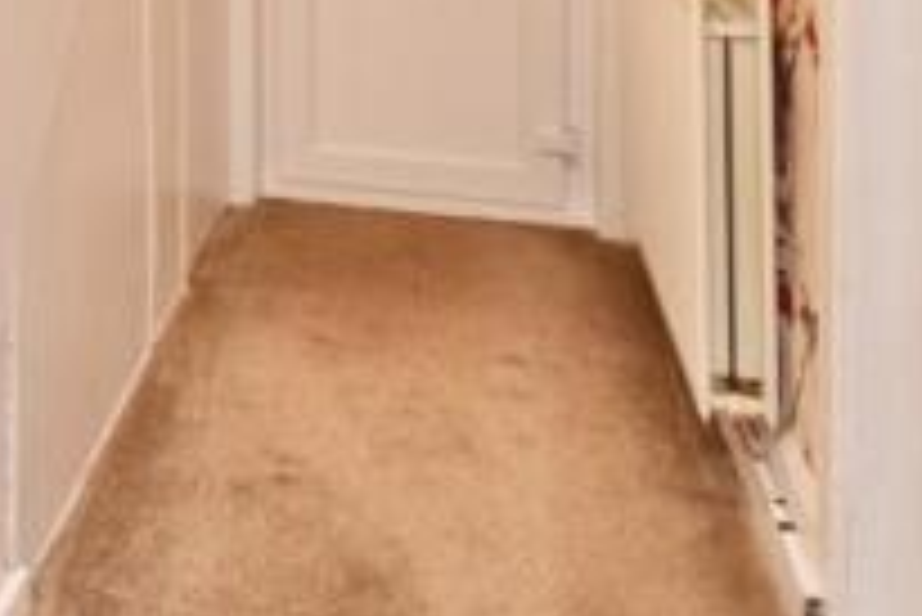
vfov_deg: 24.5
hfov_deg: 36.4
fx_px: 1230
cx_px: -25
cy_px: -187
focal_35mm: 48
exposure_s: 1/60
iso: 800
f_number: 7.1
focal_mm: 10
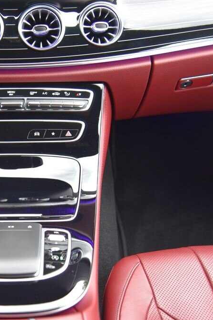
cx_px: 12
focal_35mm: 61
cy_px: 162
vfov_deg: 32.9
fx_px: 541
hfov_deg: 21.6
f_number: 4
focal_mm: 40
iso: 500
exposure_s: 1/15
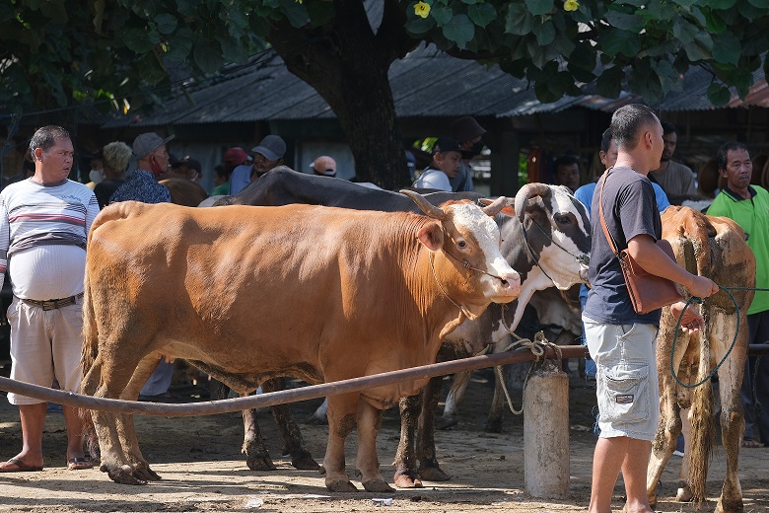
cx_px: 384
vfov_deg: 7.9
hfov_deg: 11.8
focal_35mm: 174
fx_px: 3717
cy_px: 256
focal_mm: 115.9
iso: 400
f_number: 5
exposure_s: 1/500
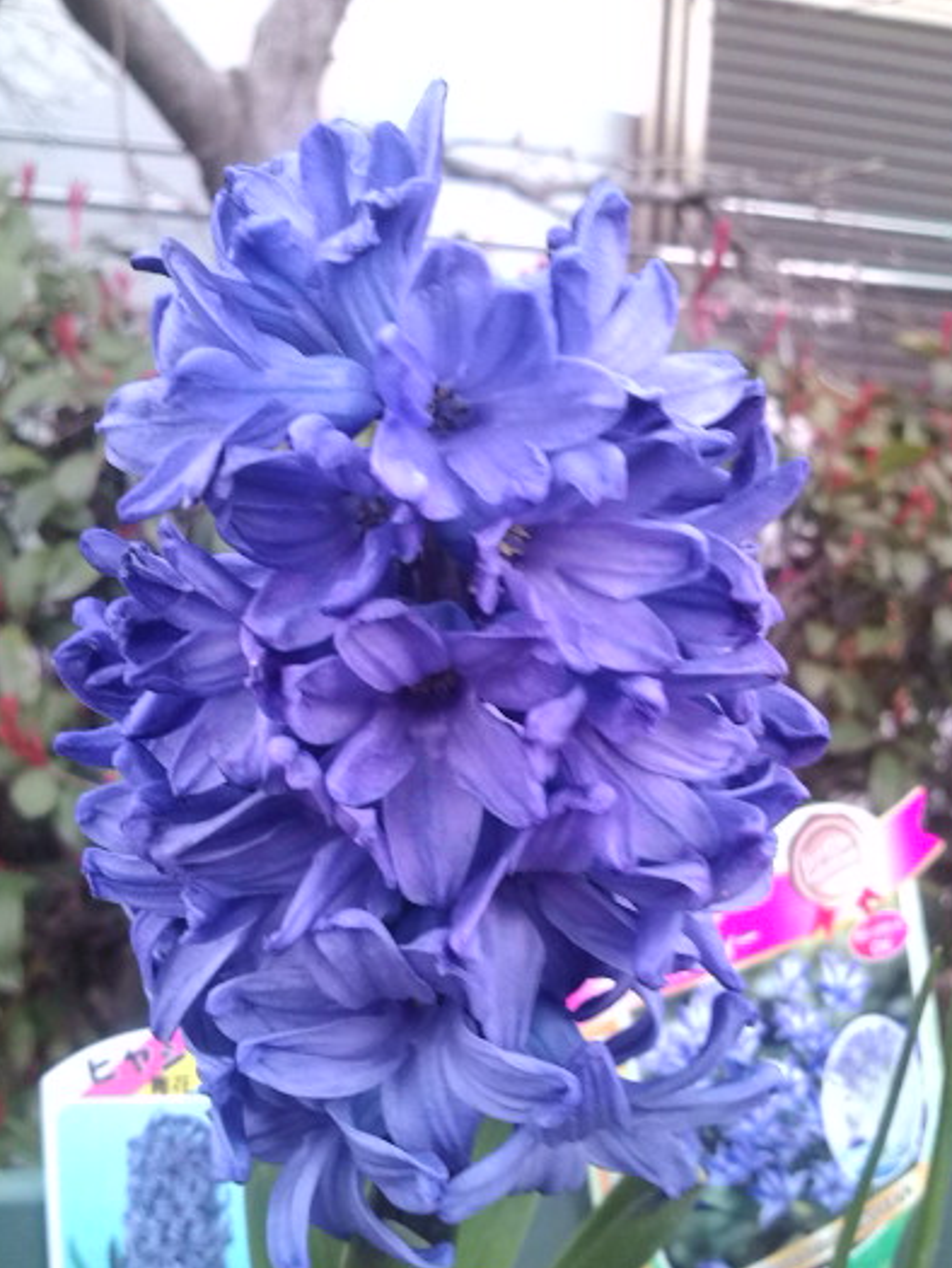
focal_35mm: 39
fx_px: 1430
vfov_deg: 47.7
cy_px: 717
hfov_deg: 36.8
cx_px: 447
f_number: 2.8
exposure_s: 1/25.4
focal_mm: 3.3
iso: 64
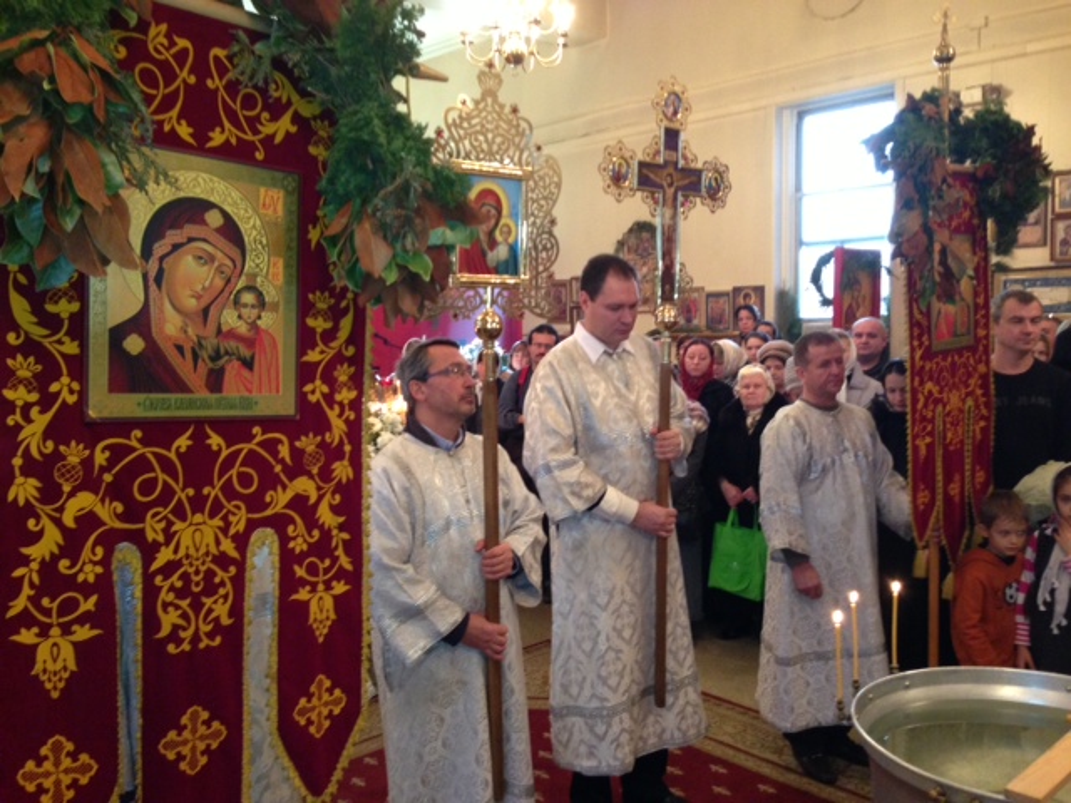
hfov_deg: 55.4
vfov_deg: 42.9
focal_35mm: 33
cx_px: 536
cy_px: 402
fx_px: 1021
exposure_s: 1/20
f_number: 2.4
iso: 250
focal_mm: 4.13
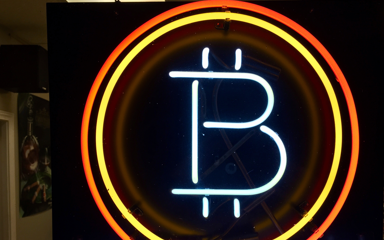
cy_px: 156
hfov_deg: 55.2
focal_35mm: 35
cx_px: 210
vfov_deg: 36.0
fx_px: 366
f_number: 2.2
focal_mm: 4.15
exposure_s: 1/120
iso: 50
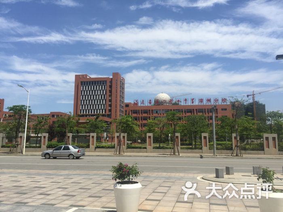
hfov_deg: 61.7
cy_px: 106
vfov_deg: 48.2
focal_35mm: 29
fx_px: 237
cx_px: 142
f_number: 2.2
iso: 32
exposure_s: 1/2825
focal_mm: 4.15
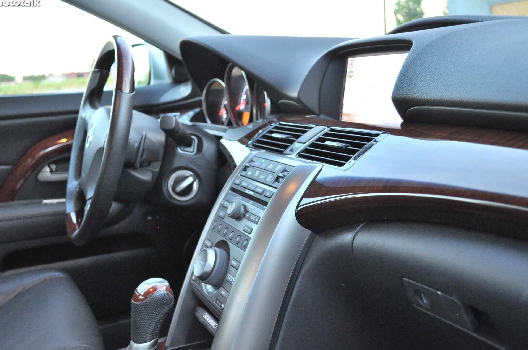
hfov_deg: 48.5
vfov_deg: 33.3
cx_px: 262
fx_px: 586
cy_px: 177
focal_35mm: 40
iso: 1600
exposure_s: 1/30
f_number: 4.2
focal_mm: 26
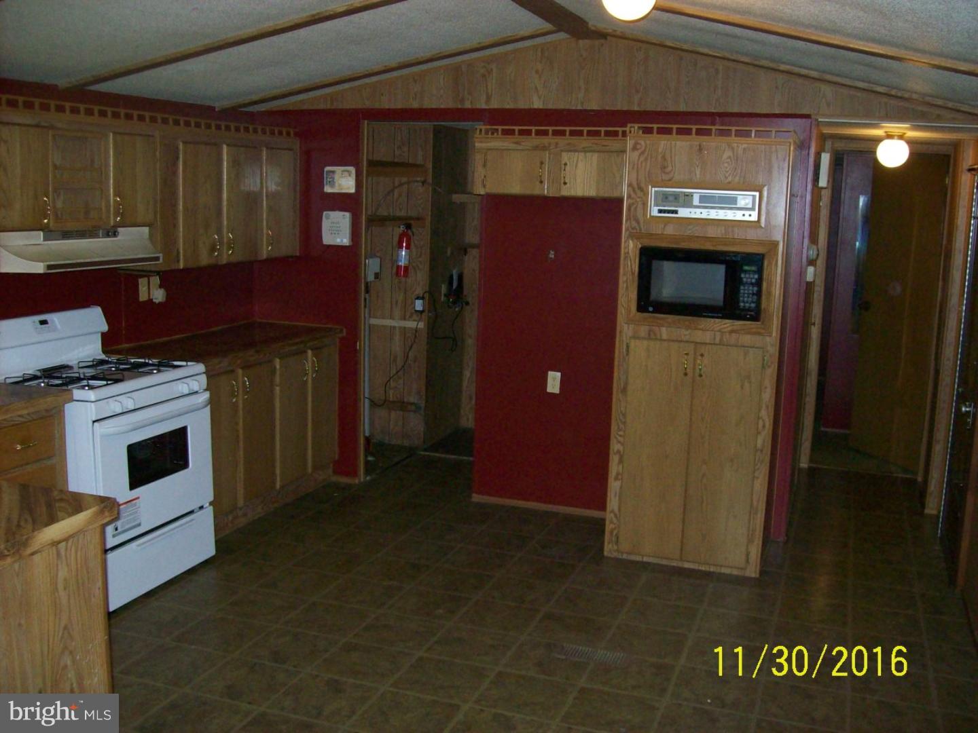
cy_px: 366
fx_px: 1017
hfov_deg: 51.4
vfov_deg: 39.7
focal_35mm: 36
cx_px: 489
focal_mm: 6
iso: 200
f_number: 2.7
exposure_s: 1/64
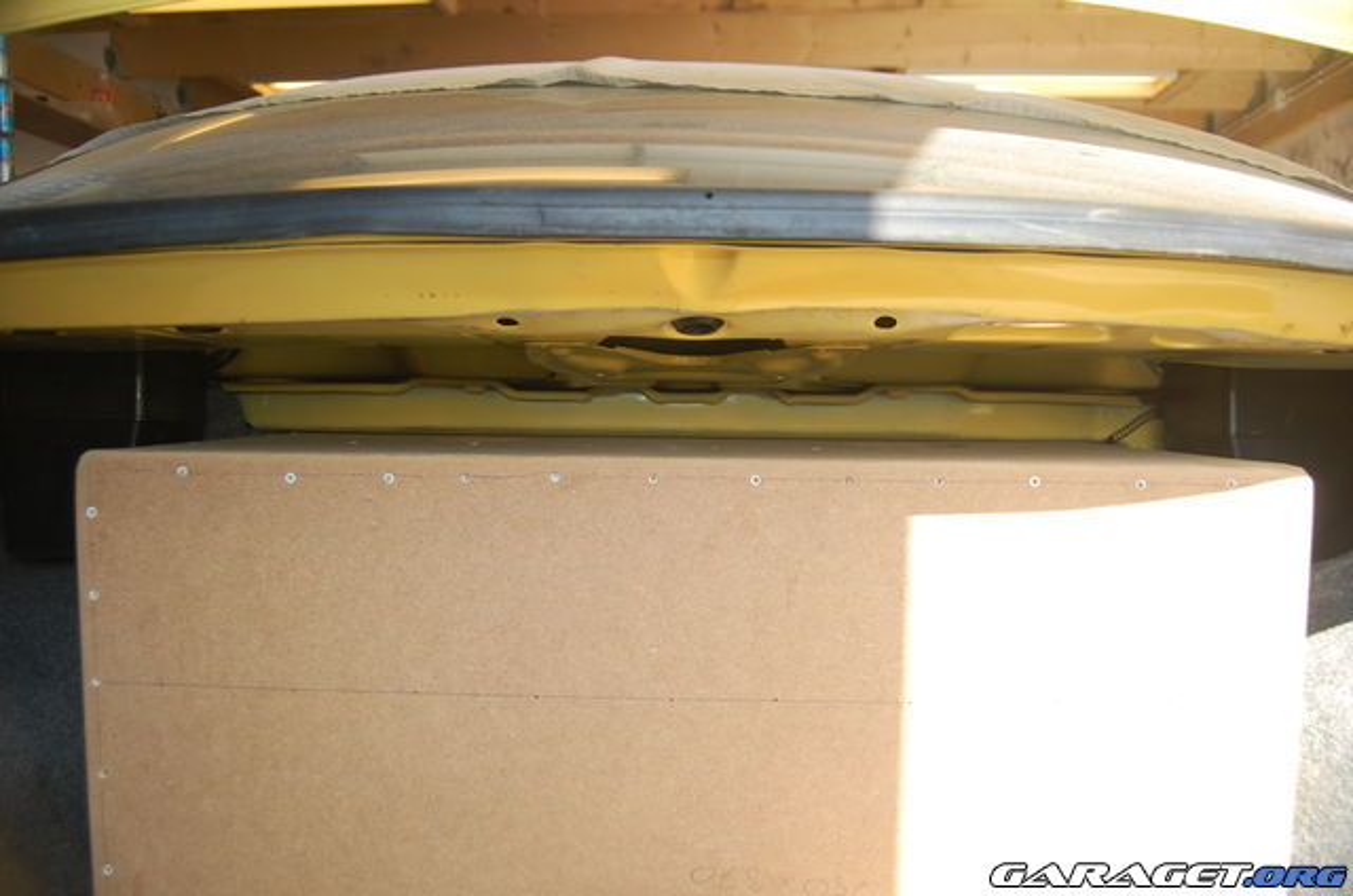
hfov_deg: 67.5
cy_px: 448
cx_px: 676
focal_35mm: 27
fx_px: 1013
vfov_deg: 47.7
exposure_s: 1/160
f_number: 3.5
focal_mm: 18
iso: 400
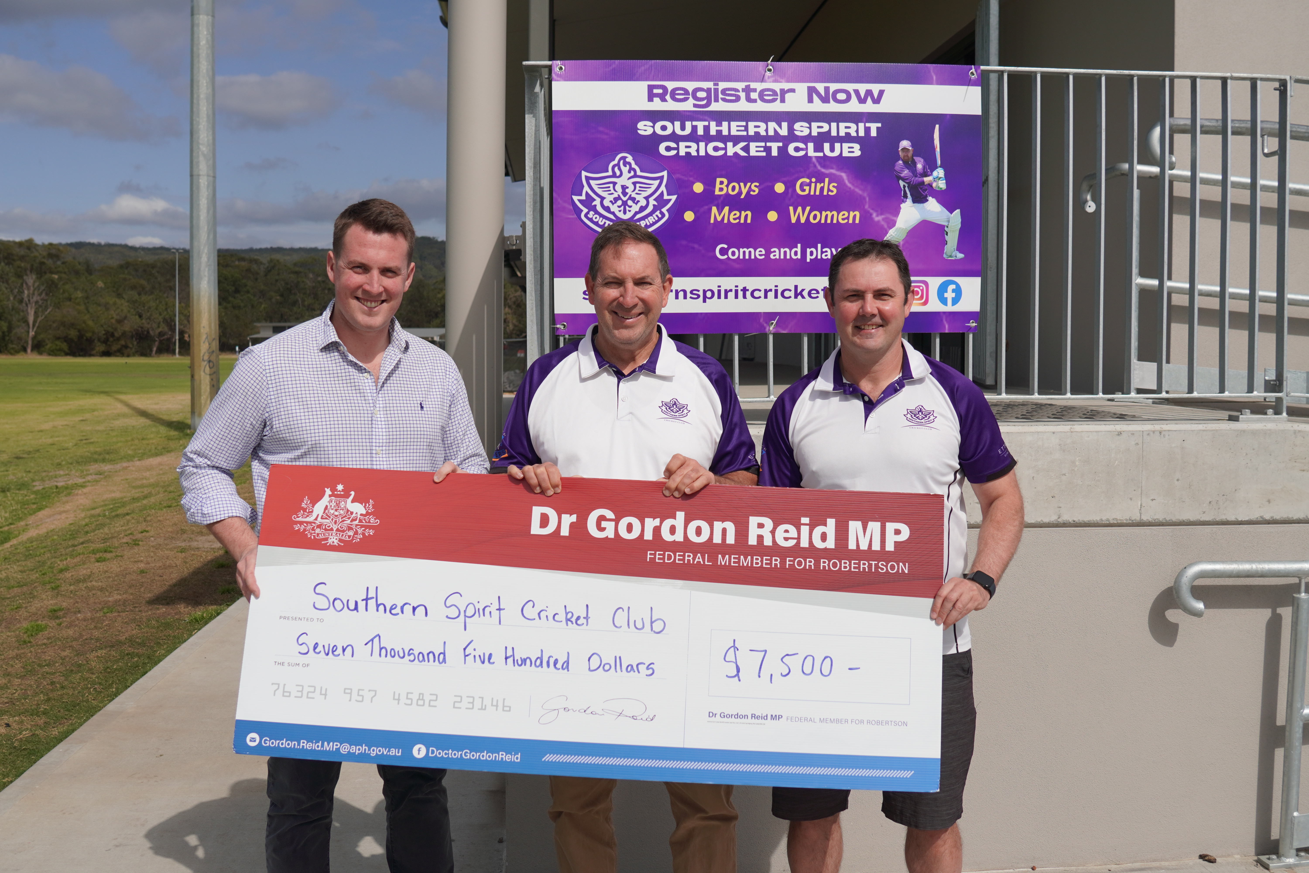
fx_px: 1309
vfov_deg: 36.9
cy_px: 436
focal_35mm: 36
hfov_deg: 53.1
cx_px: 654
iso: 100
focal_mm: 24
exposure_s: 1/3200
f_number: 4.5
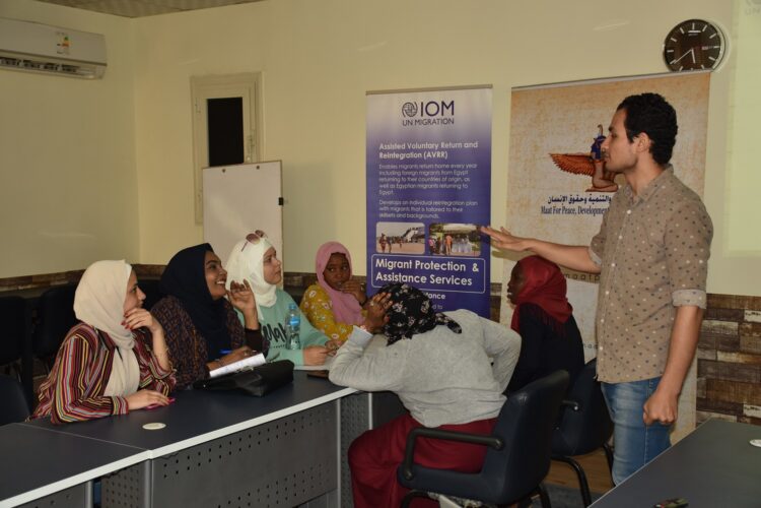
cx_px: 380
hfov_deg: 41.1
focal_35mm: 48
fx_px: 1015
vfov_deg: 28.1
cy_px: 254
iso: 500
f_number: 4
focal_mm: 32
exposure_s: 1/100
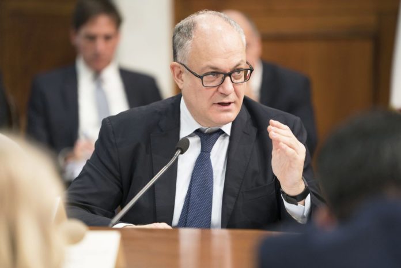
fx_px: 2161
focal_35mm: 194
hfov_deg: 10.6
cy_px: 134
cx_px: 200
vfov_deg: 7.1
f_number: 2.8
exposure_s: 1/250
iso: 2000
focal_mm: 194
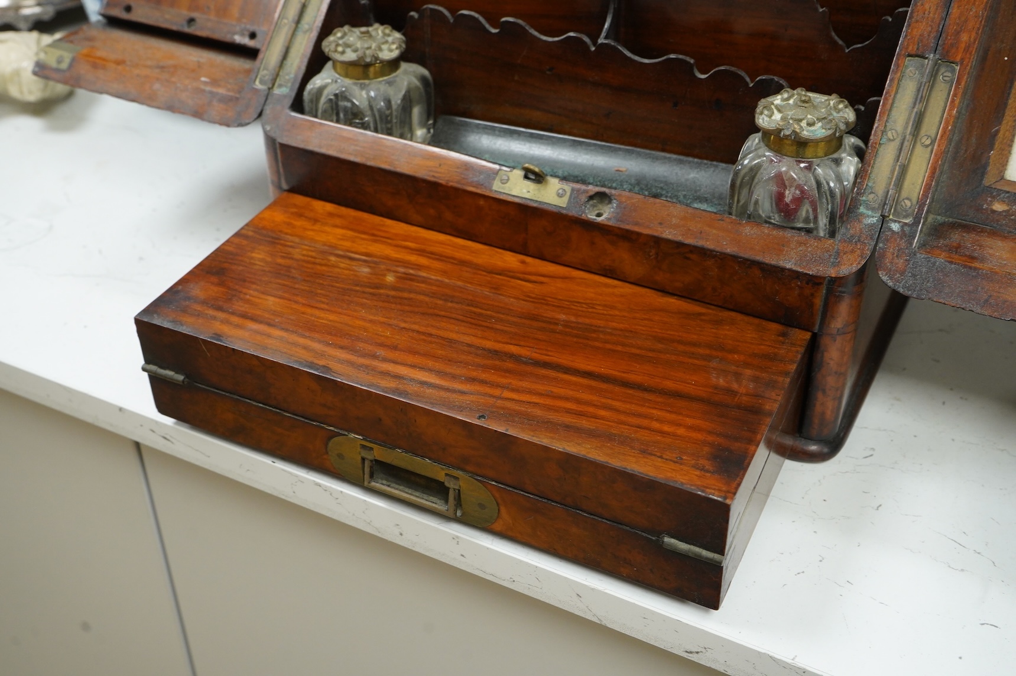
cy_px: 338
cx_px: 508
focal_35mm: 40
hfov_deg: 48.5
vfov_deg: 33.3
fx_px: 1128
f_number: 7.1
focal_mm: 40
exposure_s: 1/80
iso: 2500
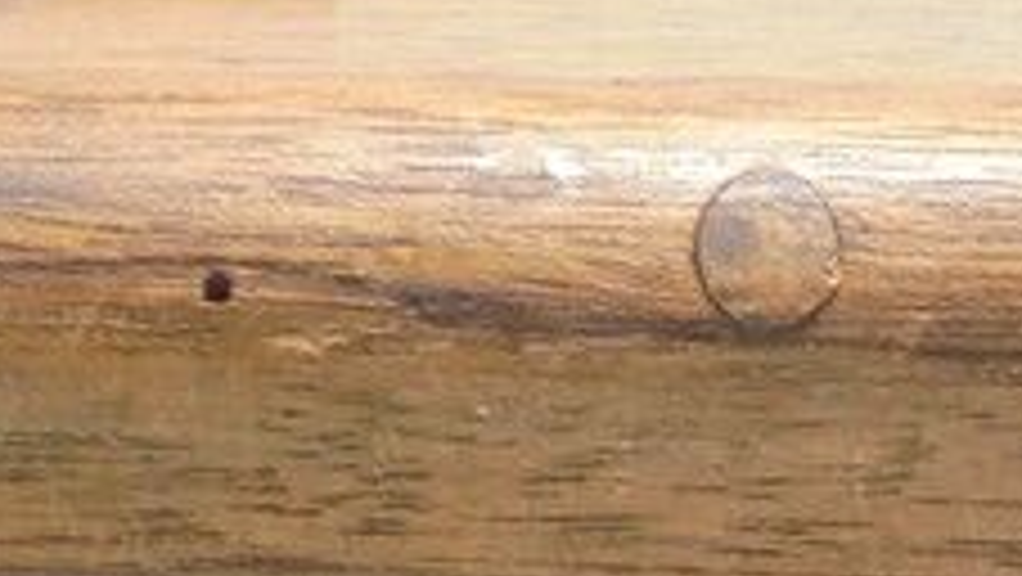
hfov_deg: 13.1
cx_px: 774
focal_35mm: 164
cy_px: 1262
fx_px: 4447
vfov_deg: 7.1
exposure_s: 1/30
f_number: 4.2
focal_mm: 6.9
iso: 100
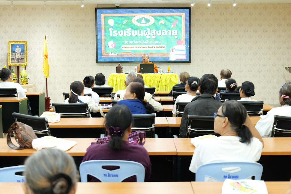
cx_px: 146
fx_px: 485
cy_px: 97
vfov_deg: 22.6
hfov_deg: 33.4
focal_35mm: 60
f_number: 5.6
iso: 6400
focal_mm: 60
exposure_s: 1/100
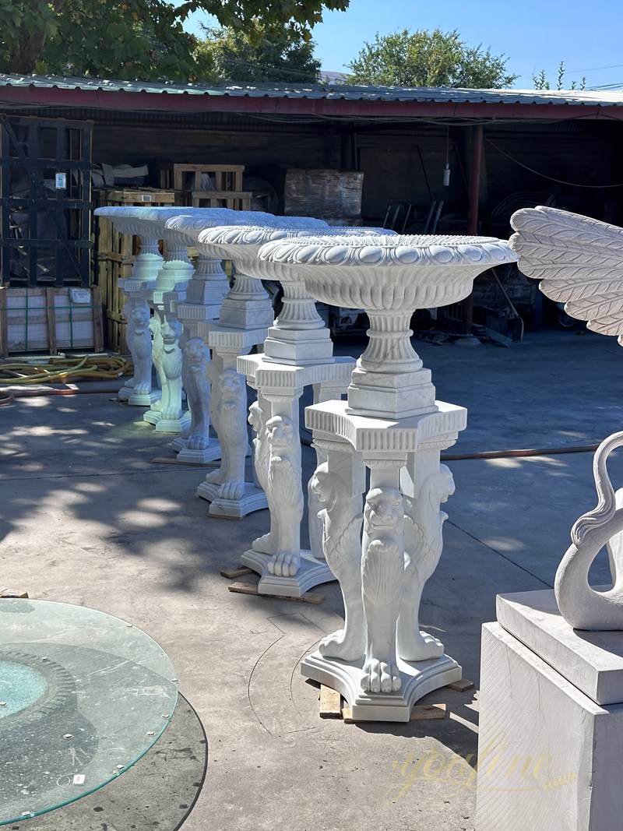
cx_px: 312
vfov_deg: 39.7
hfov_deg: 30.3
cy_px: 416
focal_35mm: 48
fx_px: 1152
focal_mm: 6.86
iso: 64
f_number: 1.78
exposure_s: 1/2890
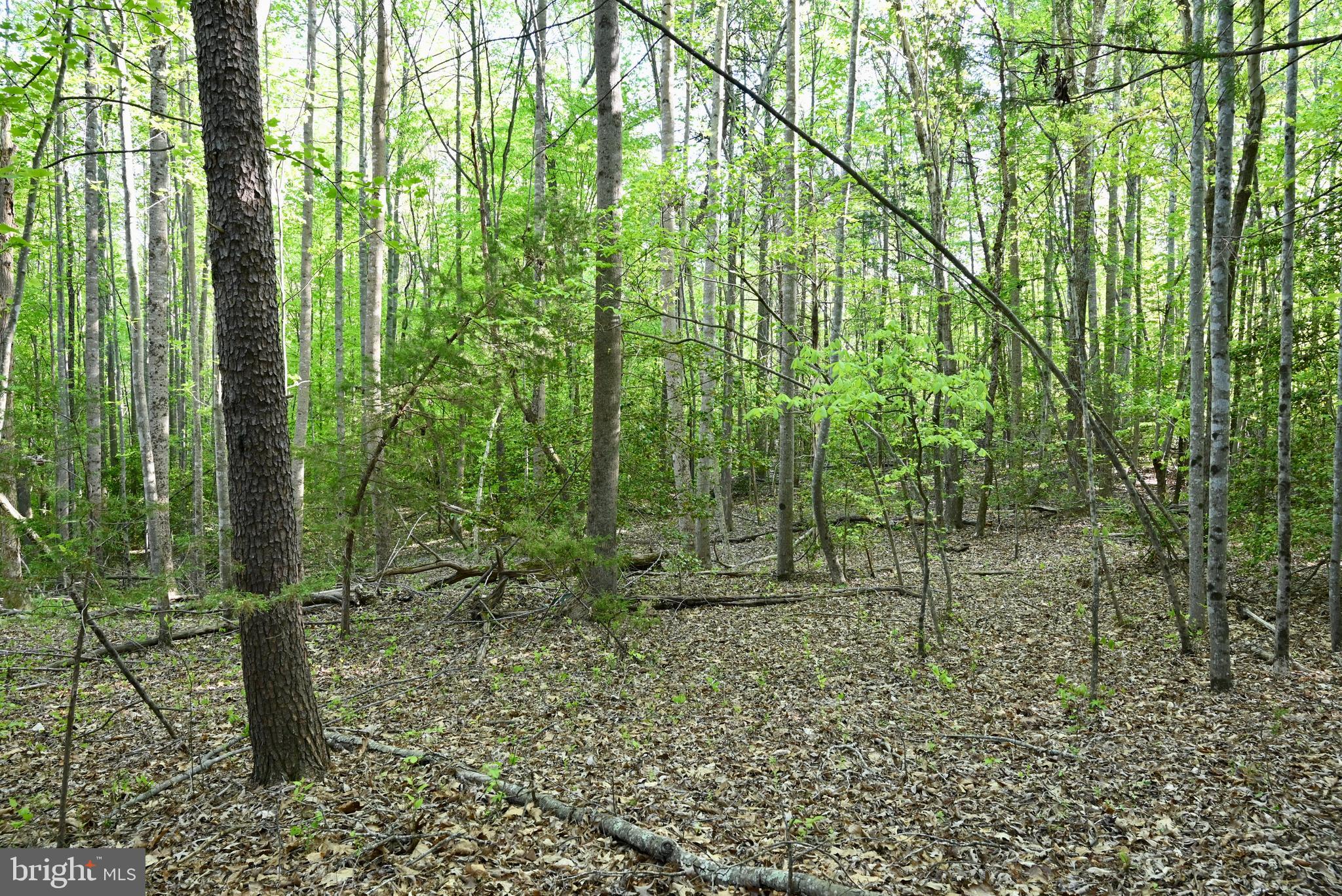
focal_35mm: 24
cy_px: 448
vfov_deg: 53.2
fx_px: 895
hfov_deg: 73.7
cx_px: 671
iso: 640
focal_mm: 24
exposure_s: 1/30
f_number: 8
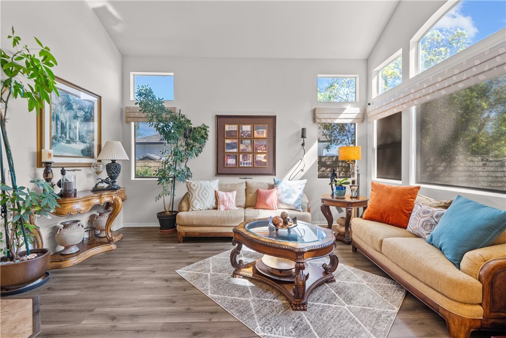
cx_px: 253
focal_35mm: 14
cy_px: 169
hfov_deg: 104.2
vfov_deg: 81.2
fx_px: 197
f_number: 9
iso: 100
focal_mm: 14
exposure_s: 1.6
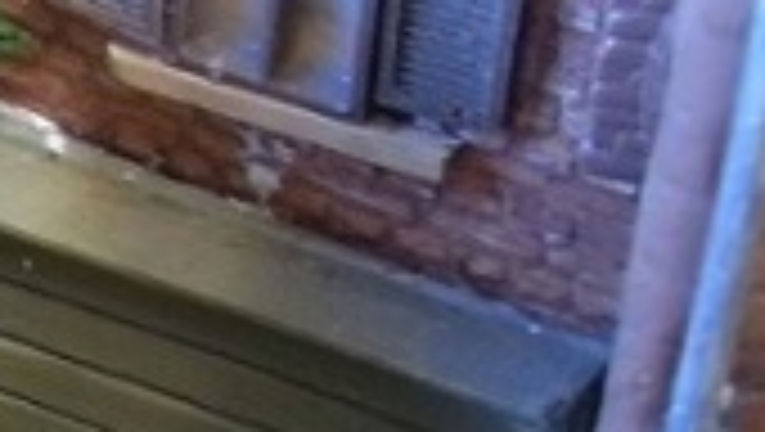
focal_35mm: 172
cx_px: -520
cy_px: 585
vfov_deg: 7.0
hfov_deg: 11.7
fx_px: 3492
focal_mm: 6.3
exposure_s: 1/15
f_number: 2.8
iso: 200
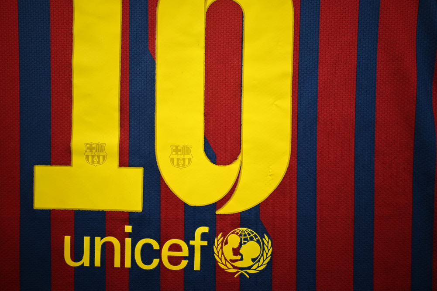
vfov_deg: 41.7
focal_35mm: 32
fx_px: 382
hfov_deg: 59.5
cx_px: 218
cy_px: 146
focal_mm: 31.5
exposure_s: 1/125
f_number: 4.8
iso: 200
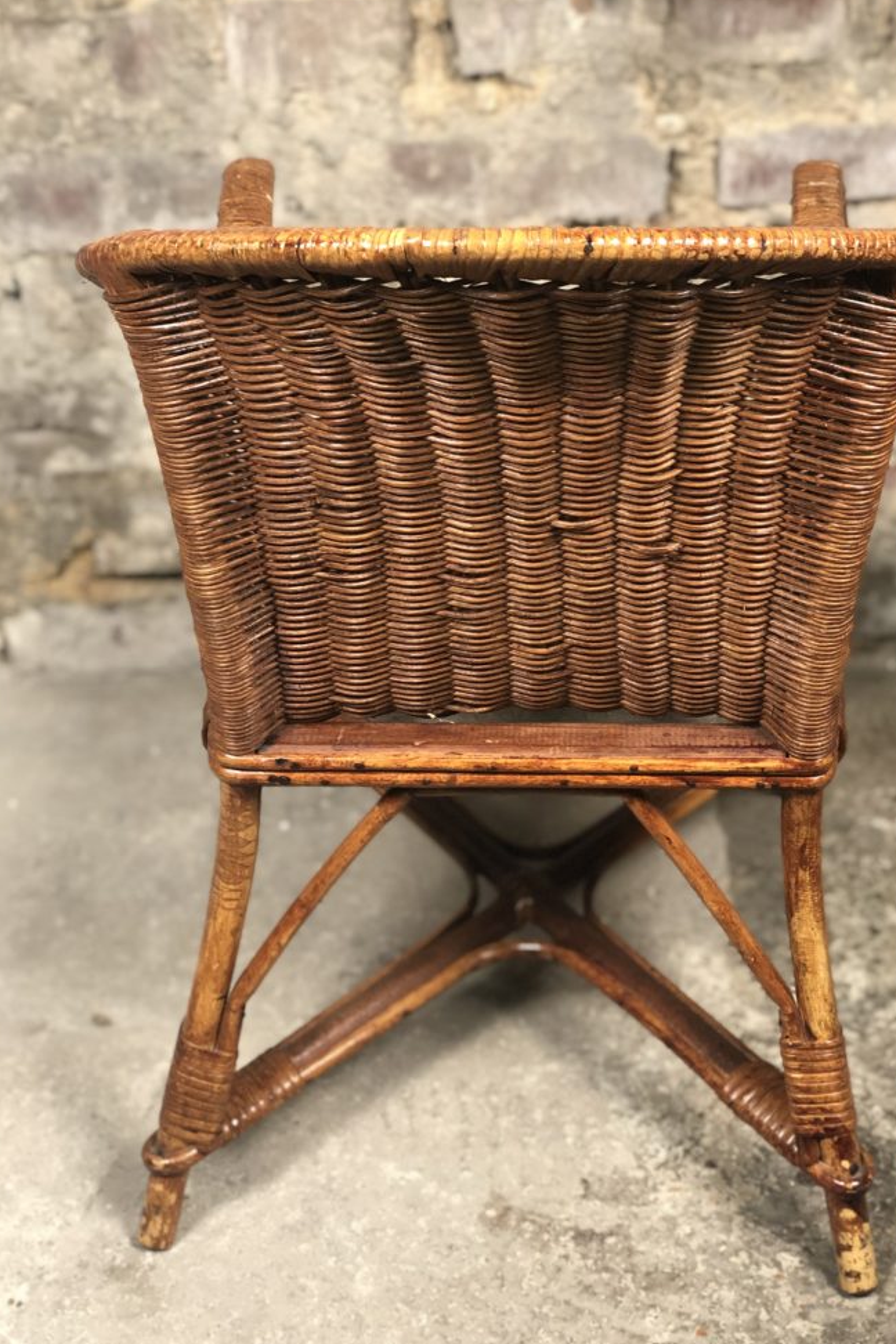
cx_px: 519
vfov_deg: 35.1
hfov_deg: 23.8
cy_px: 690
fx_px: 2128
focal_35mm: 57
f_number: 2.4
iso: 125
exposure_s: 1/25
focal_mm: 6
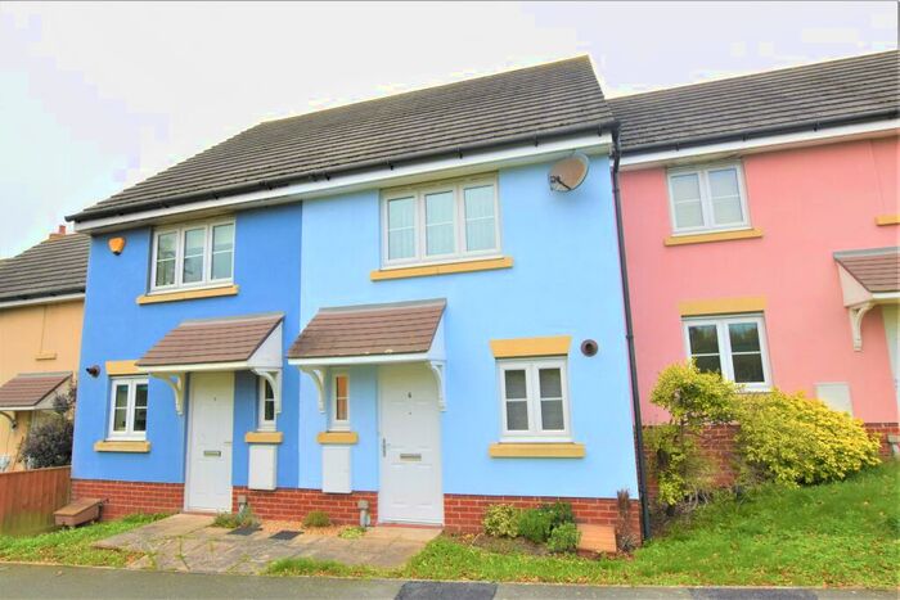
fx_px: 431
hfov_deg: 92.4
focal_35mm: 17
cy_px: 300
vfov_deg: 69.7
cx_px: 450
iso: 400
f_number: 7.1
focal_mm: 11.5
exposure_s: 1/200
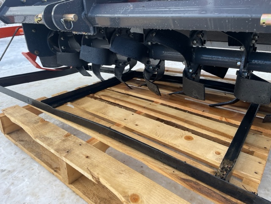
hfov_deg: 67.3
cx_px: 136
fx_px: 204
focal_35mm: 26
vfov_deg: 53.1
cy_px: 102
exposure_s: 1/651
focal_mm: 4.2
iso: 32
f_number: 1.6
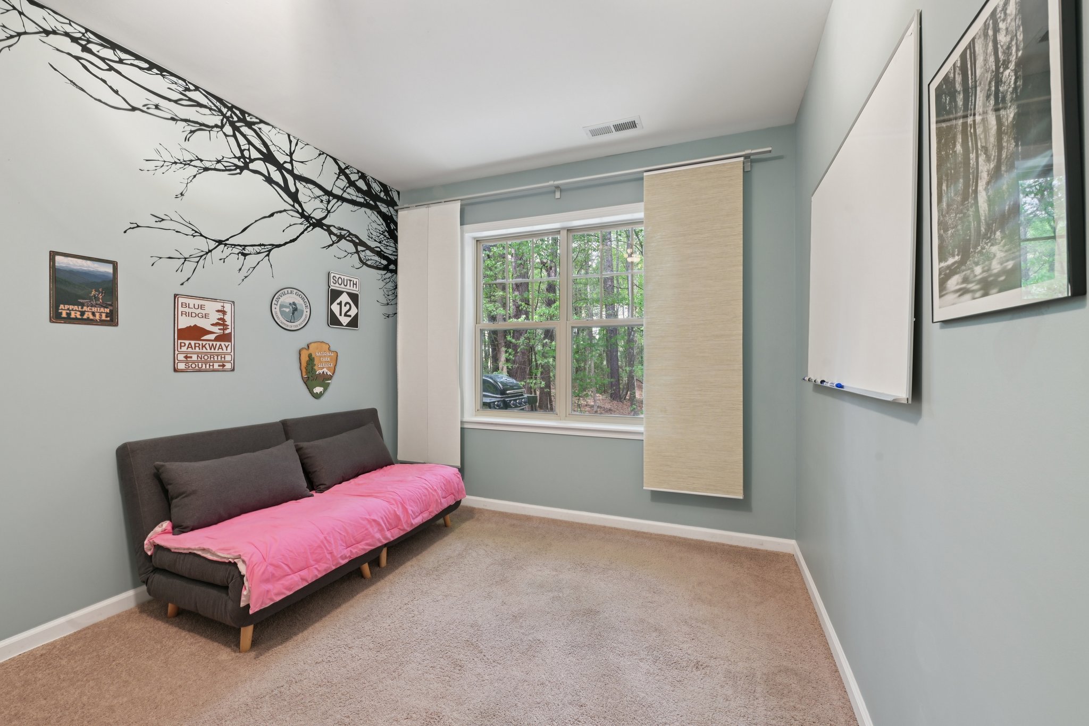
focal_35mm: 14
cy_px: 363
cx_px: 544
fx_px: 423
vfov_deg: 81.2
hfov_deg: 104.3
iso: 200
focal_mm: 14
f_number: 9
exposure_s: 1/2.5
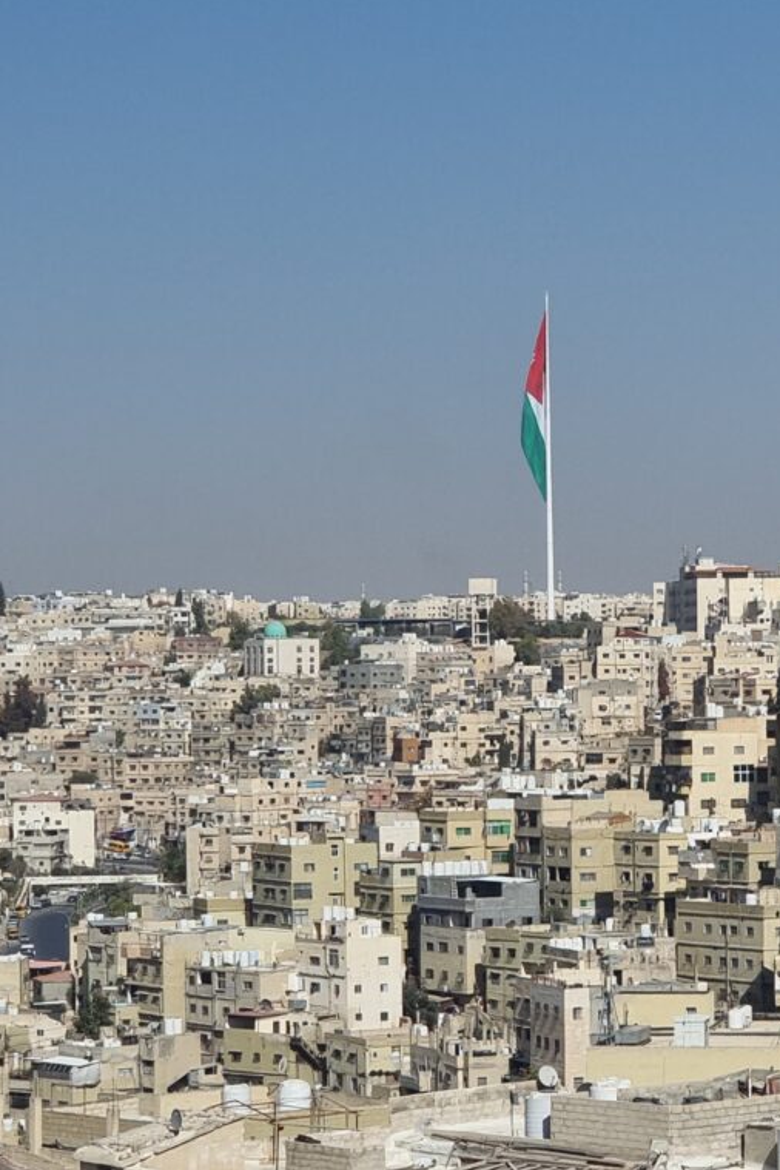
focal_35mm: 101
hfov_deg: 13.5
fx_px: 3282
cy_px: 581
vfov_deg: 20.2
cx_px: 604
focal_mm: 9
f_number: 2.4
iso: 50
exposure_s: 1/3597
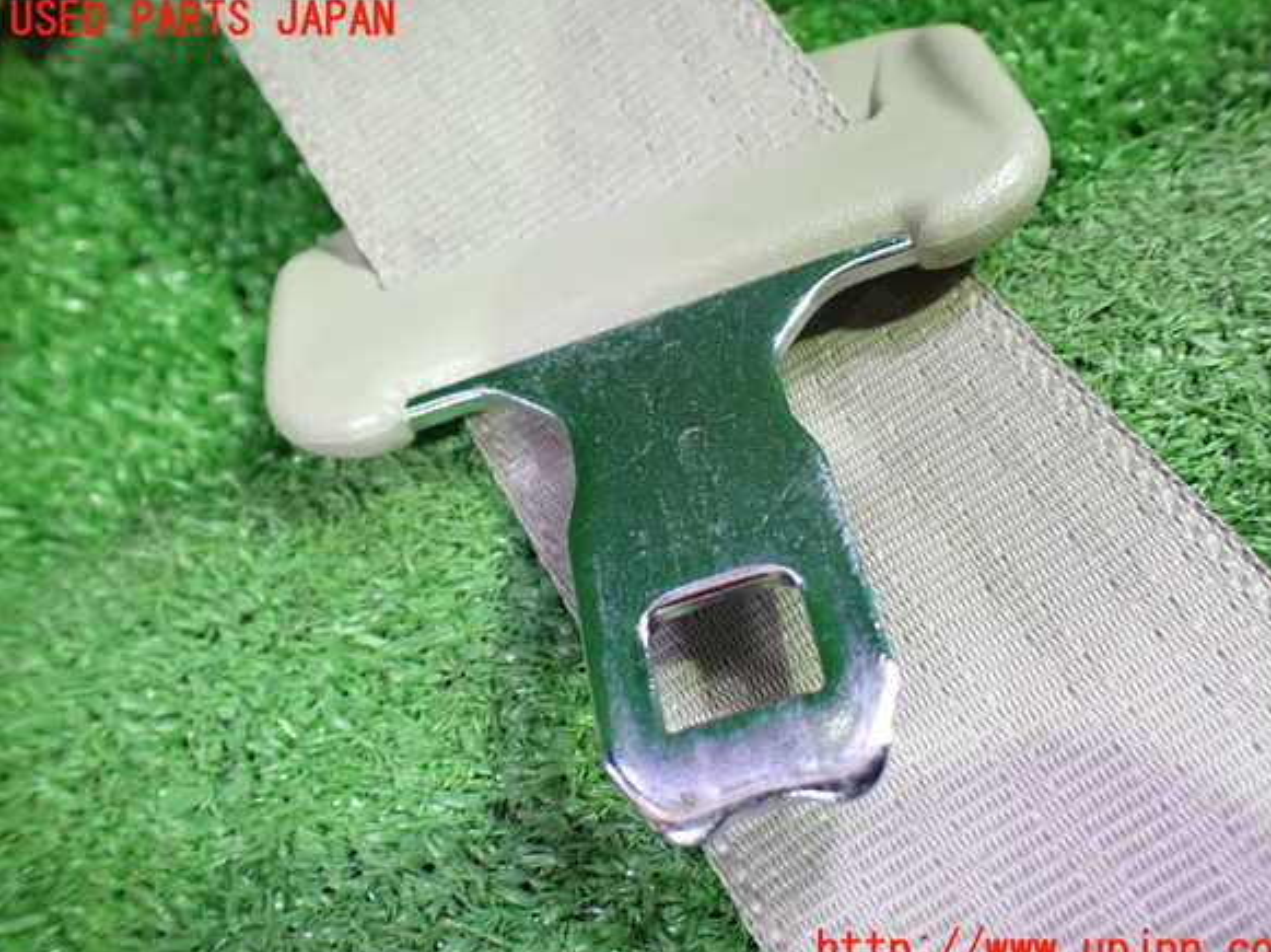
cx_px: 654
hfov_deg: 58.4
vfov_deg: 45.4
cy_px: 486
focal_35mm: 31
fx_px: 1138
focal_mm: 5.4
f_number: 2.3
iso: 800
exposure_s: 1/50
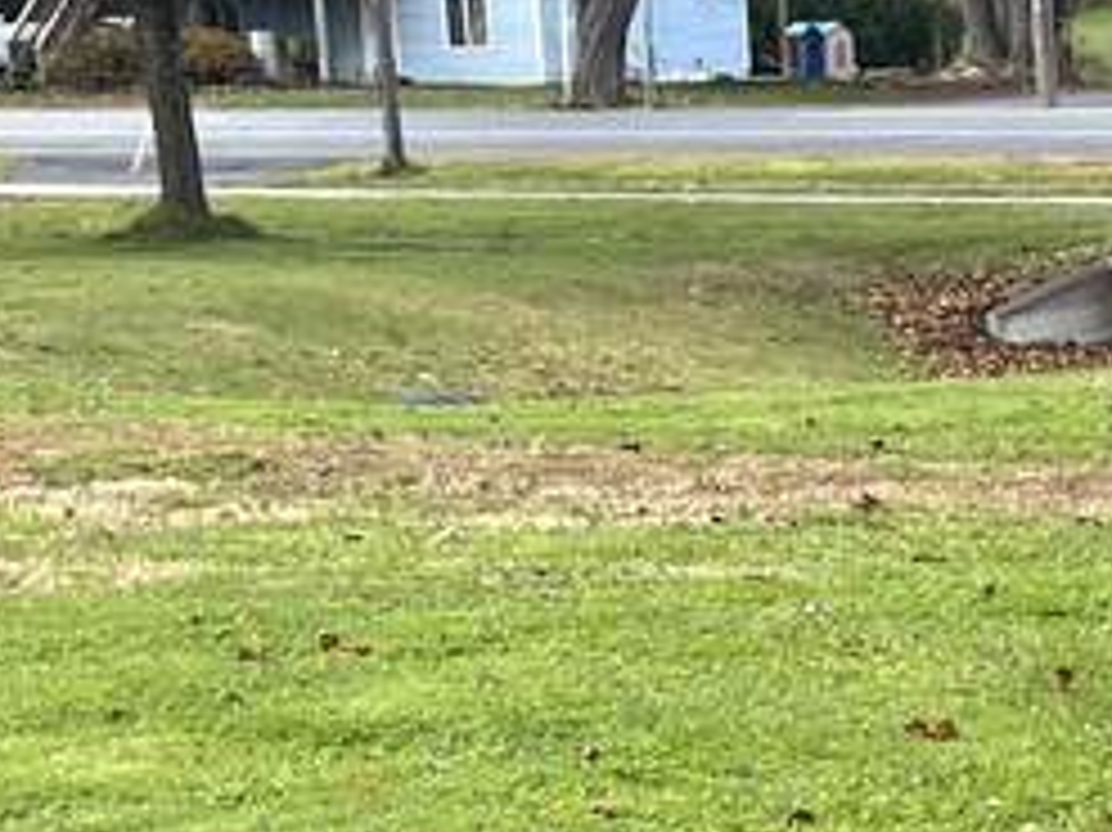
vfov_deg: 10.2
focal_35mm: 135
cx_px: 1193
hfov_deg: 14.3
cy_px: 1606
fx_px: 4335
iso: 50
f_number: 1.5
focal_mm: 5.7
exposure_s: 1/1029
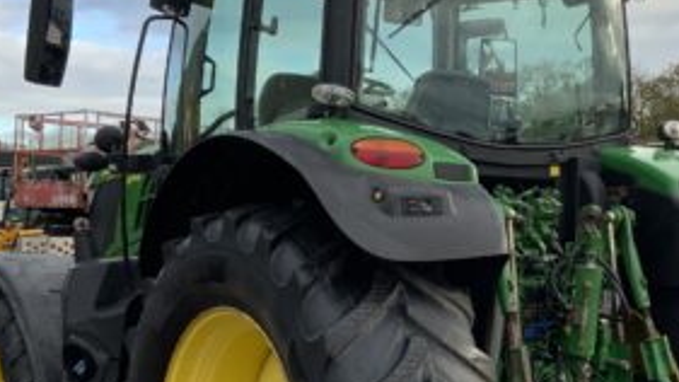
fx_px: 1296
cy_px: 280
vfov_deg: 16.7
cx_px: 524
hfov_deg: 28.8
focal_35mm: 72
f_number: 1.8
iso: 16
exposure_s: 1/412
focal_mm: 3
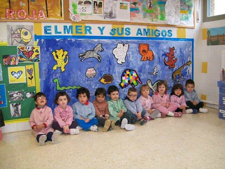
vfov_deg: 39.7
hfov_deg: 51.4
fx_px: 234
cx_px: 112
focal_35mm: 36
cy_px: 84
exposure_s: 1/64
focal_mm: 6
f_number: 2.7
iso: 200
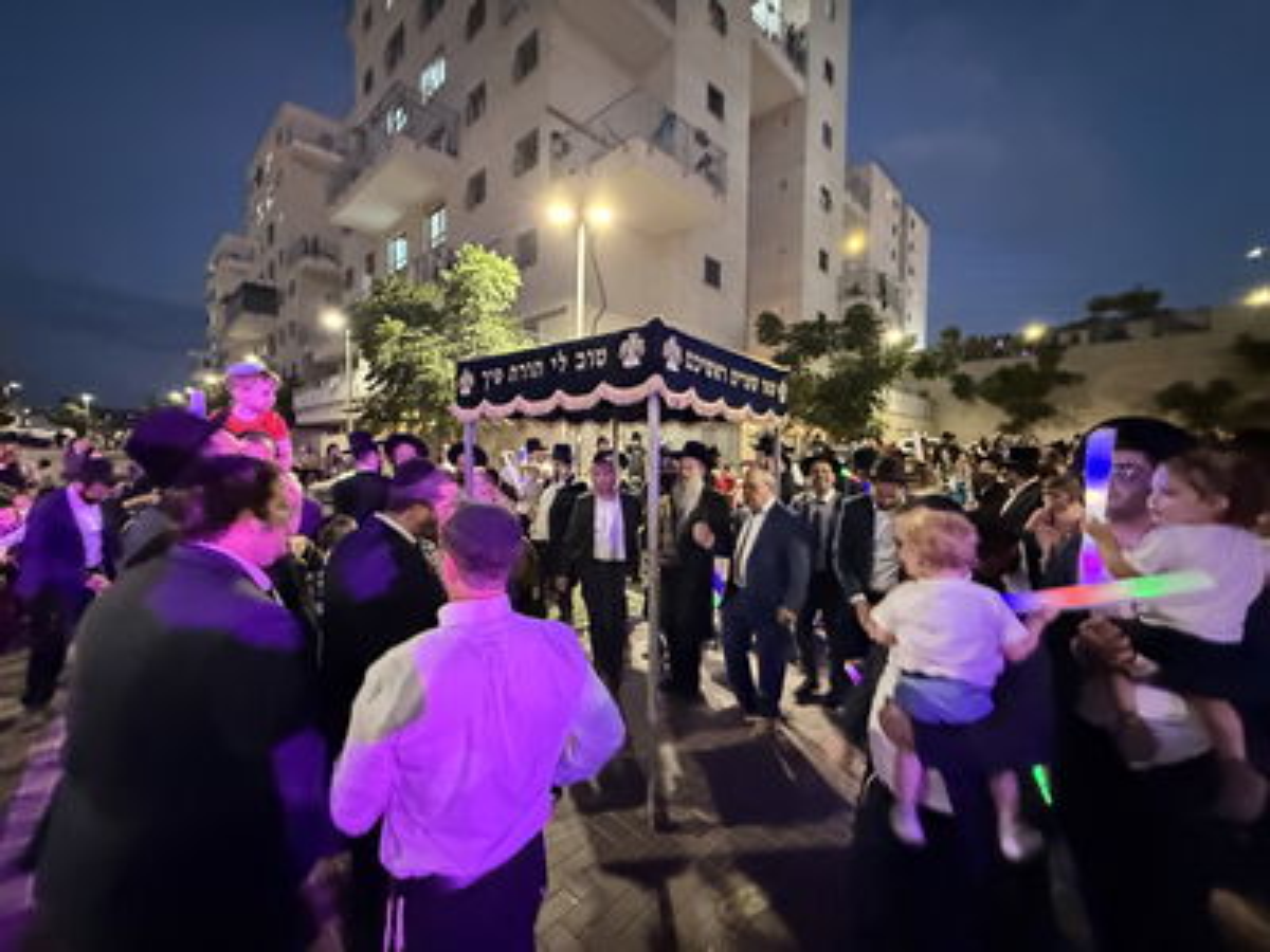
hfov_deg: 102.1
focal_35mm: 14
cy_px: 476
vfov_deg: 85.7
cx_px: 635
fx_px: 514
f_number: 2.2
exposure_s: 1/25
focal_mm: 2.22
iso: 1600
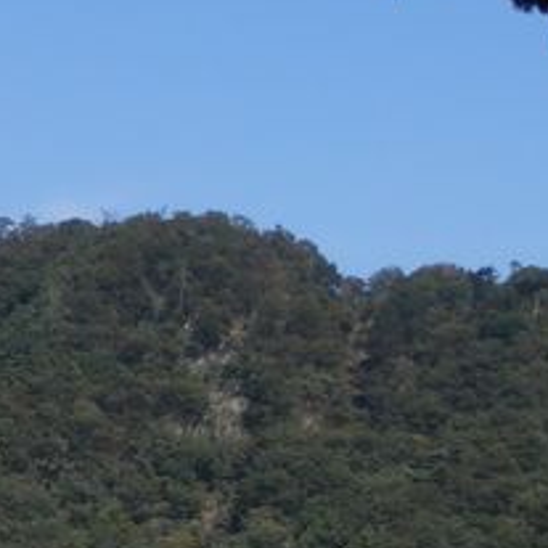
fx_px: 2758
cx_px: 74
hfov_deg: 11.3
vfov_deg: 11.2
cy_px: 638
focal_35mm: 154
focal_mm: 8
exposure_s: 1/800
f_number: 3.8
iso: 80
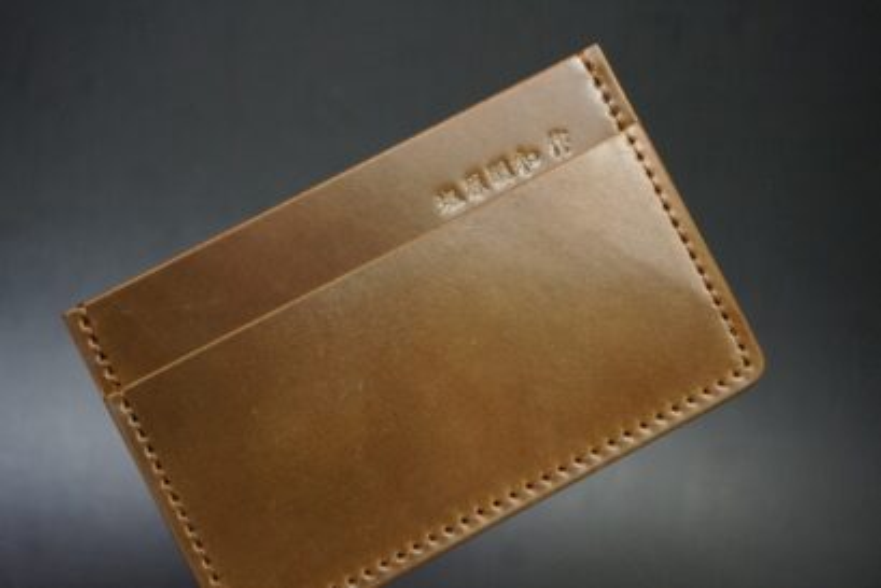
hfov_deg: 35.0
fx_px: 1395
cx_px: 440
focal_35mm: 57
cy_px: 294
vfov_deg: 23.8
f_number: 5.6
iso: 3200
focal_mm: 38
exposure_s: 1/125
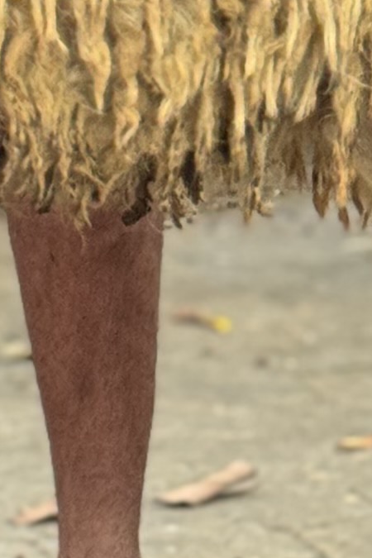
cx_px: -185
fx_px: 4619
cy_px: -570
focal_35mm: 298
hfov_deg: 4.6
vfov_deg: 6.7
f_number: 1.78
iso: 100
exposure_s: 1/60
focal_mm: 6.76
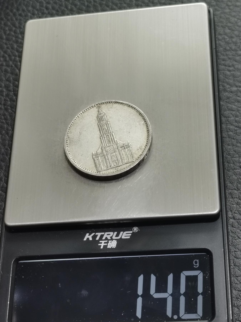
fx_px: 668
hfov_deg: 20.4
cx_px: 120
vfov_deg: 27.0
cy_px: 161
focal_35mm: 72
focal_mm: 5.58
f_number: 1.8
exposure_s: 1/100
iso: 64
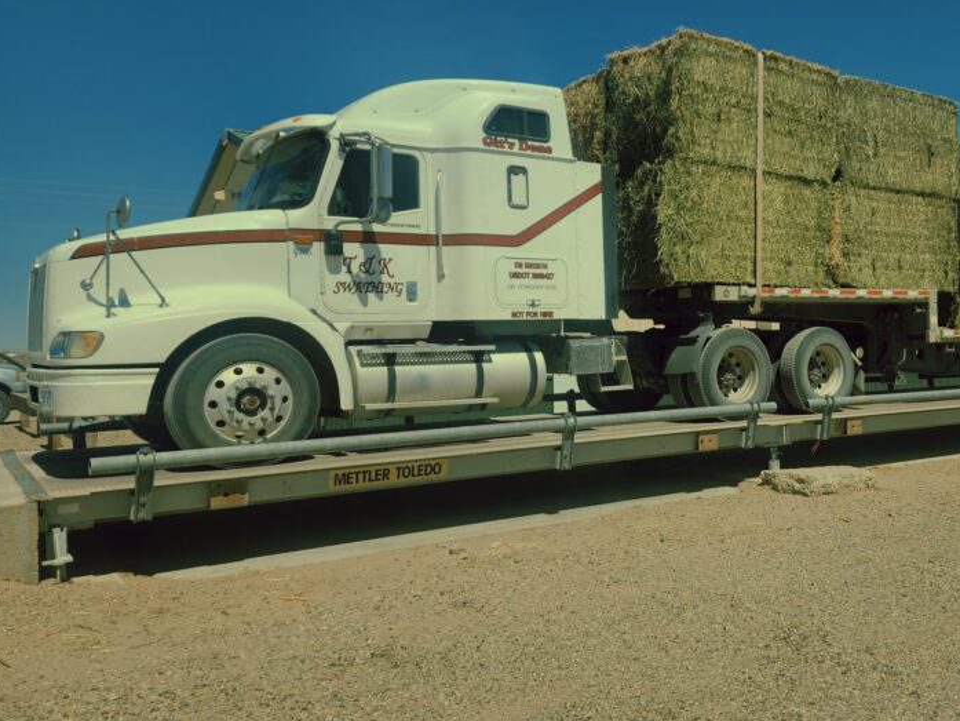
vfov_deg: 41.8
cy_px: 330
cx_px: 702
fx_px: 943
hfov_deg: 52.0
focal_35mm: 34
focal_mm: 6.4
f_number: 1.8
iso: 12
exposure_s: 1/2000
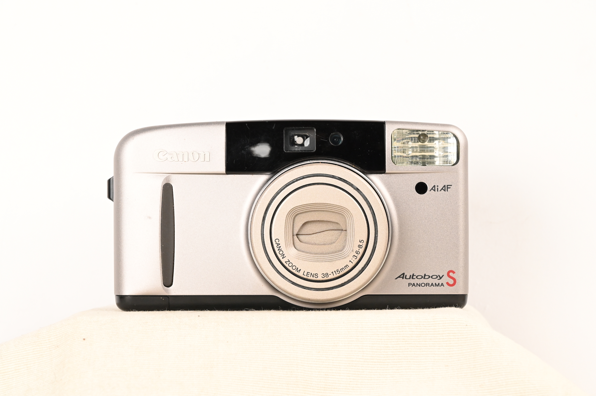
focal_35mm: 120
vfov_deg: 11.4
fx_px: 1985
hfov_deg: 17.1
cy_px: 198
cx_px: 298
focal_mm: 120
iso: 3200
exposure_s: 1/100
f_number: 14
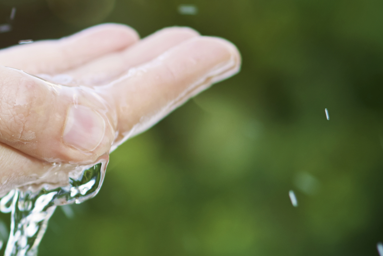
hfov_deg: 8.0
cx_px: -155
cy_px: 158
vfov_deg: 5.4
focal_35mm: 254
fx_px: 2703
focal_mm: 85
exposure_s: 1/250
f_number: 2.8
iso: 200
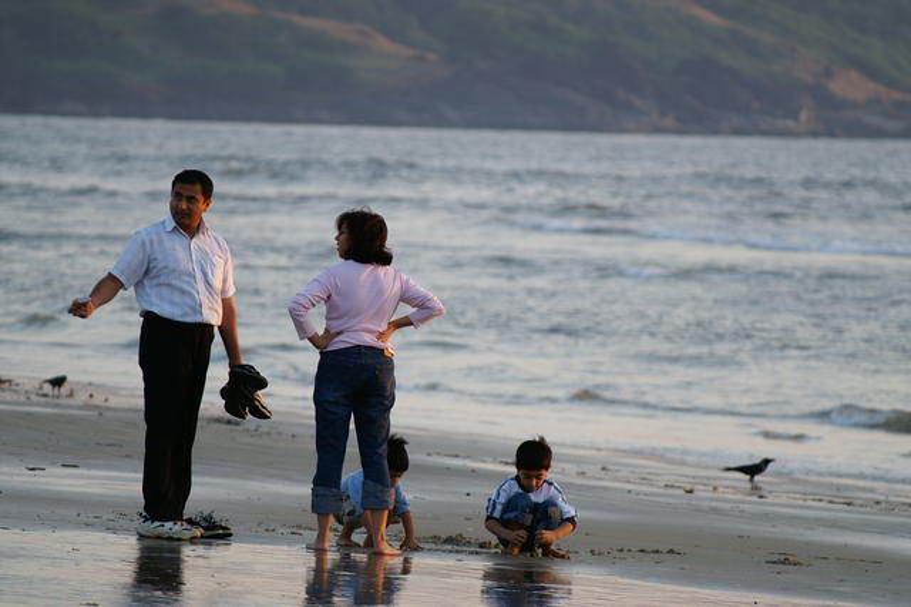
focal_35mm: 450
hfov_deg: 4.6
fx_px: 11381
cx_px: 456
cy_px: 304
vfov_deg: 3.1
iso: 200
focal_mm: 300
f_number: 6.3
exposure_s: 1/160
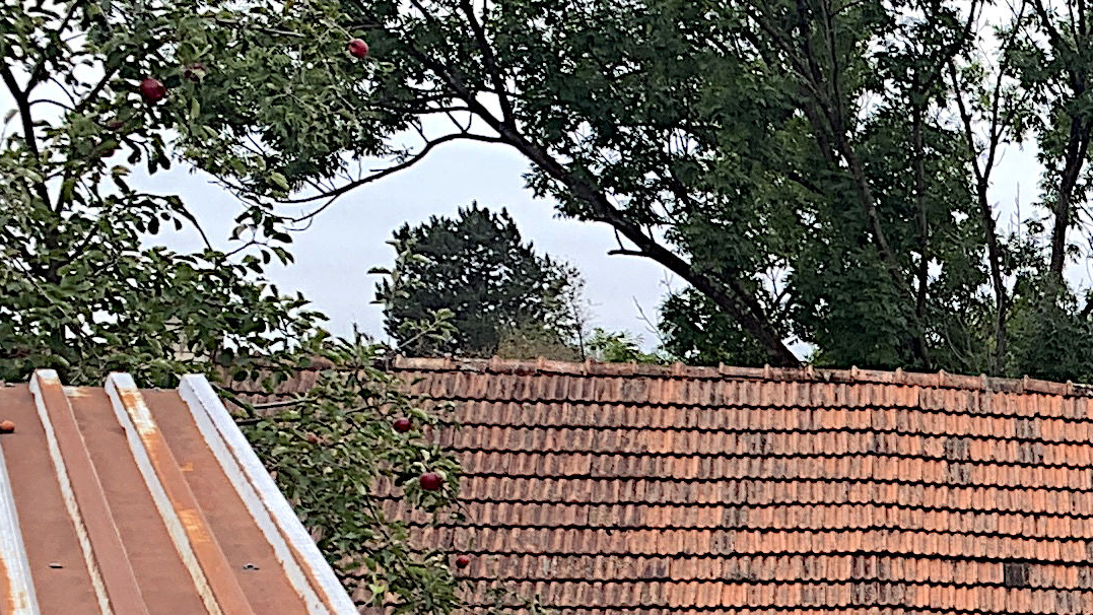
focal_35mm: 106
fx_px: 3072
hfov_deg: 17.6
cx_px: 1751
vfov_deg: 10.6
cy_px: 1153
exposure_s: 1/555
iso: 25
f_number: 1.8
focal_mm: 4.25
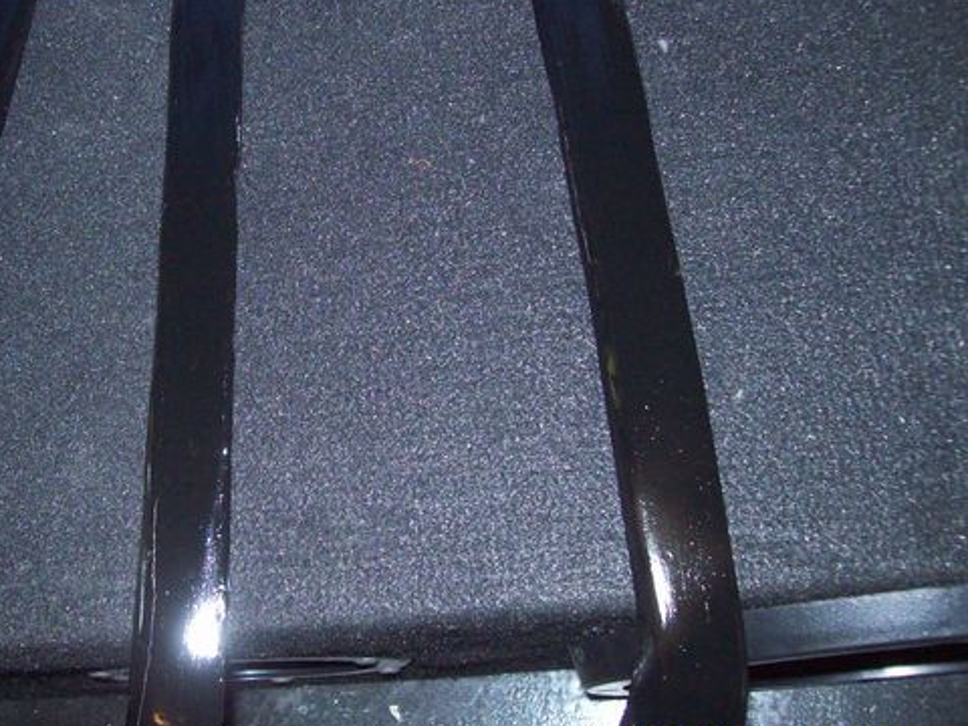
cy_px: 367
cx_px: 341
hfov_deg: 39.3
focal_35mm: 48
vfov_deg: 30.3
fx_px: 1342
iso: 200
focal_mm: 6
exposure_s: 1/64
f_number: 2.7
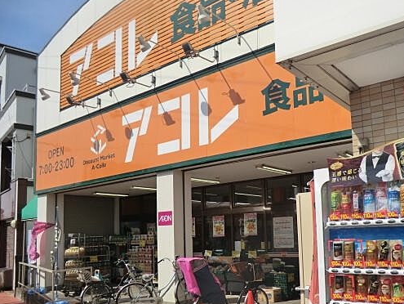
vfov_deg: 45.0
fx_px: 362
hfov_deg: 57.4
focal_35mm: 31
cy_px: 194
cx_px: 260
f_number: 7.5
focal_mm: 4.3
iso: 80
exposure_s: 1/400
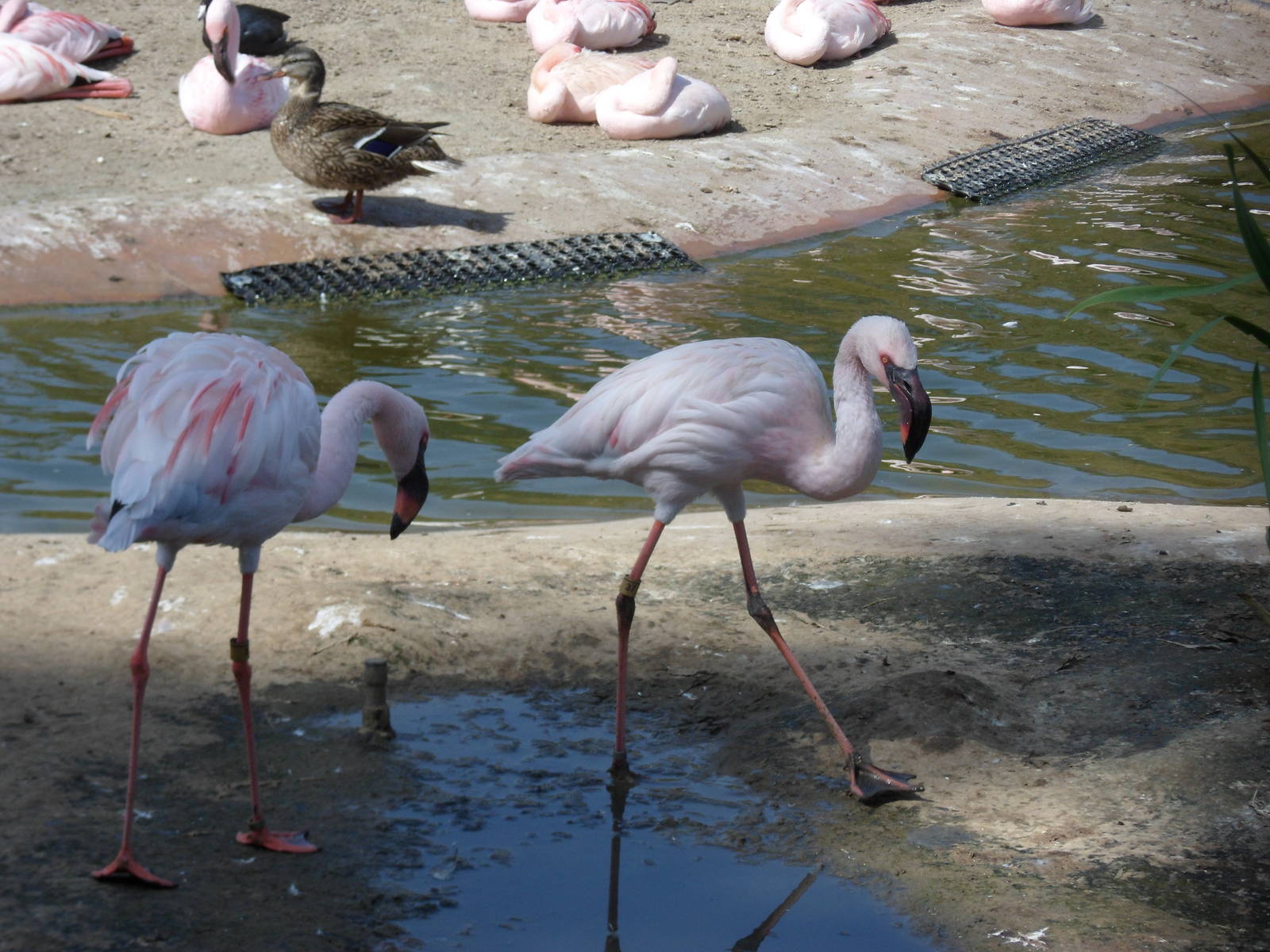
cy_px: 476
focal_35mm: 162
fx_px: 5943
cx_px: 635
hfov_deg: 12.2
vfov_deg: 9.2
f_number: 5.5
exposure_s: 1/500
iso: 80
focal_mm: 28.7
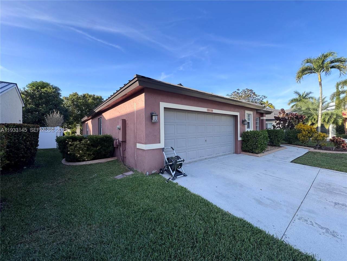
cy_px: 130
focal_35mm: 14
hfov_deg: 102.1
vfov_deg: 85.7
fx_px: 140
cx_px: 174
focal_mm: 2.22
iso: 40
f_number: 2.2
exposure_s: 1/464
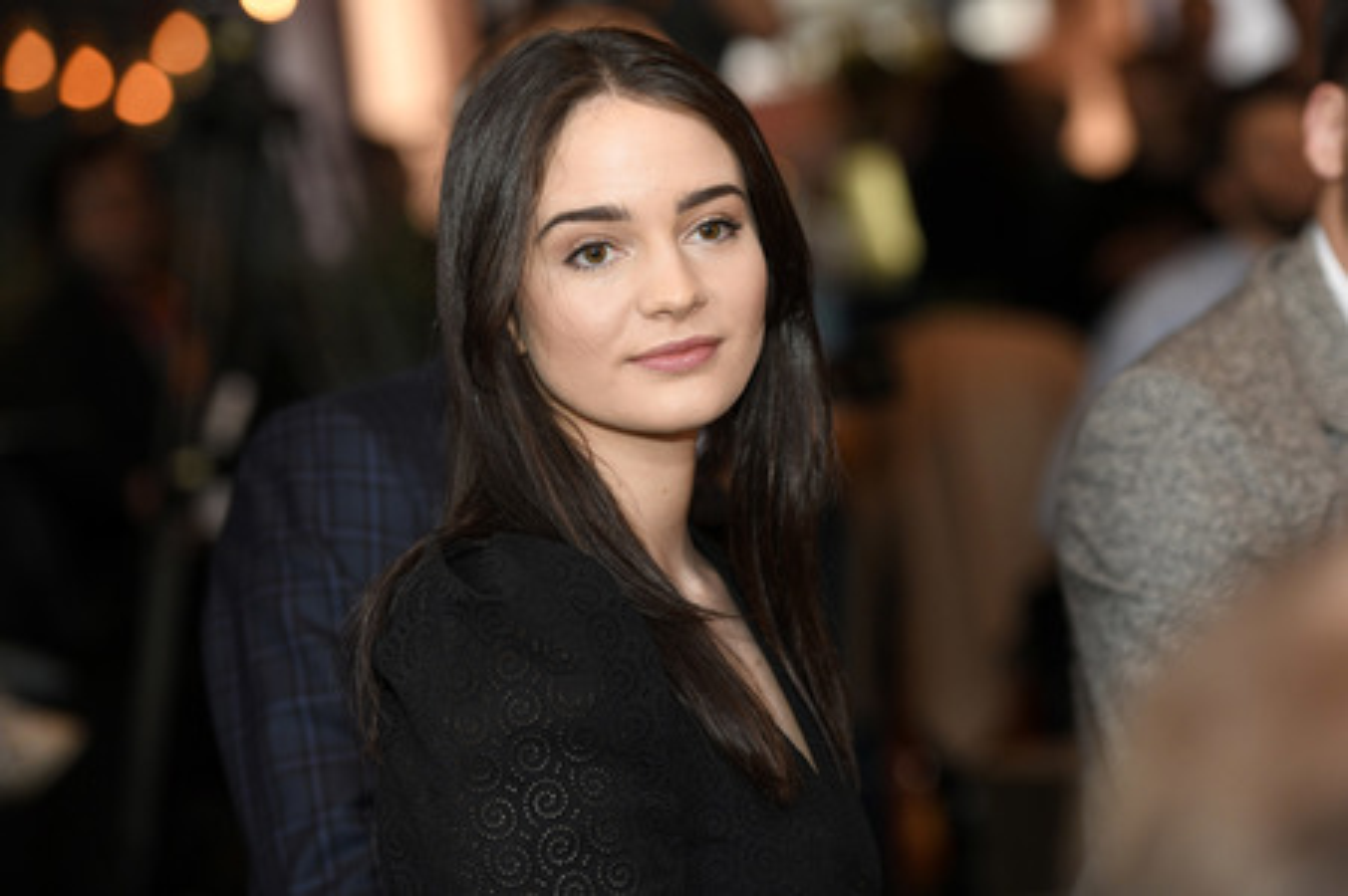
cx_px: 674
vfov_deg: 11.0
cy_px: 448
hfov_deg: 16.4
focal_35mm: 125
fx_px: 4677
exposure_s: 1/250
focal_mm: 125
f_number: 3.5
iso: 1250
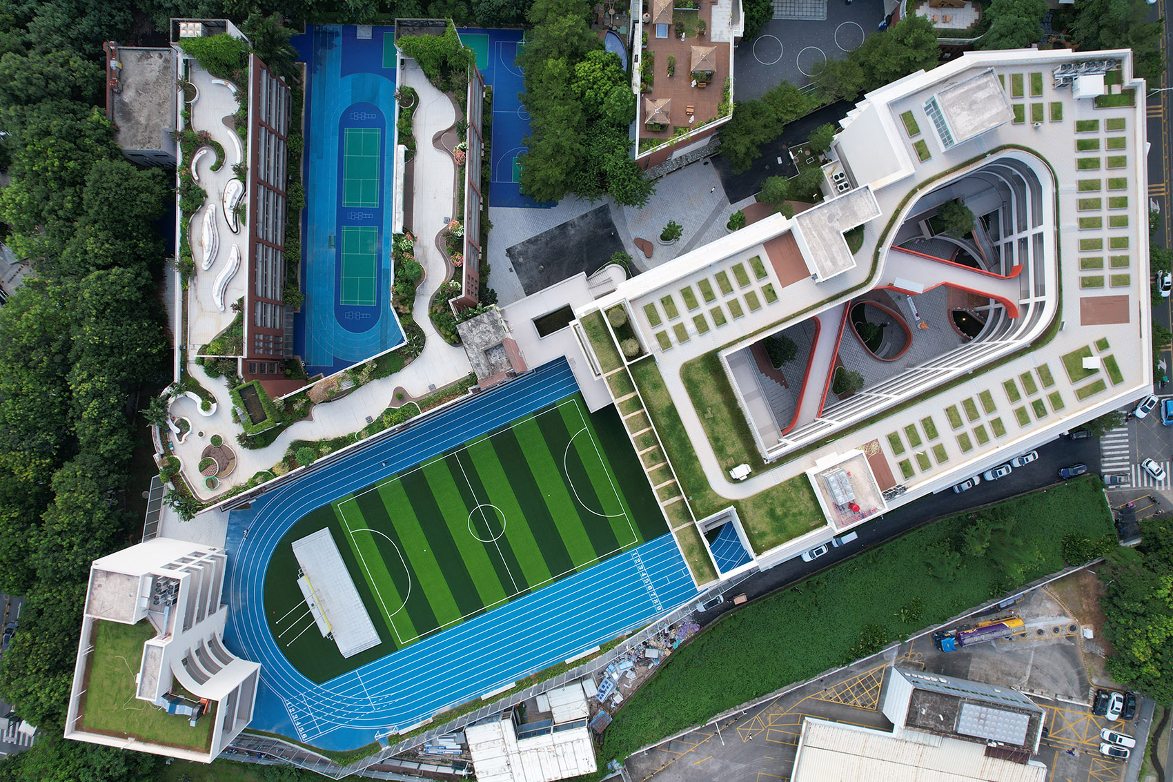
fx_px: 717
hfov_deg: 78.6
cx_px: 586
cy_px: 391
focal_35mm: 22
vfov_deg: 57.2
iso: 100
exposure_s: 1/350
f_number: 2.8
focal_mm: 8.38
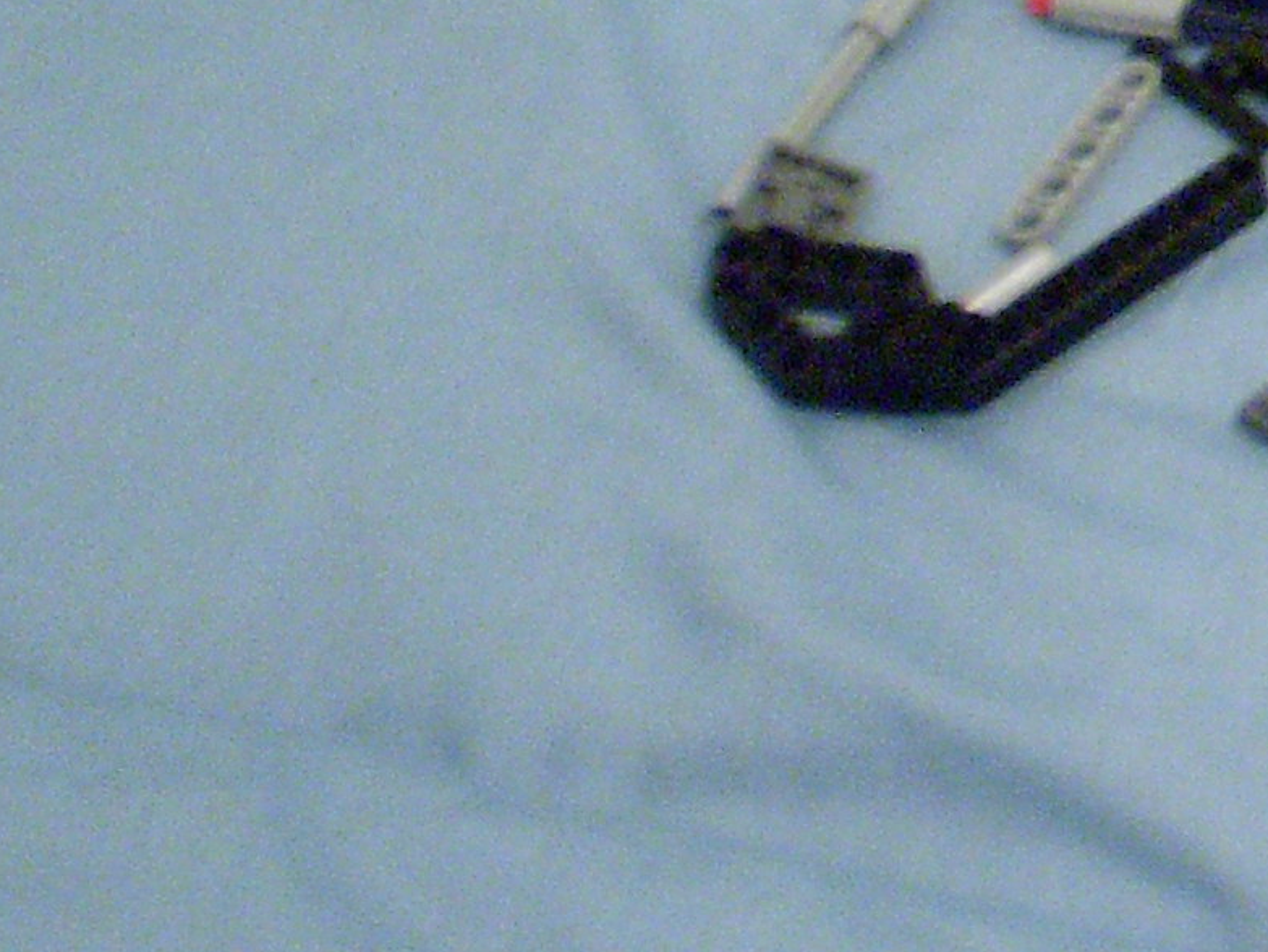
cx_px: 2147
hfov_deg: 12.2
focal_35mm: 150
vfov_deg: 9.6
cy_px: -562
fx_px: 5497
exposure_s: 1/3
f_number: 3.1
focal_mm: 6.3
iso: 400
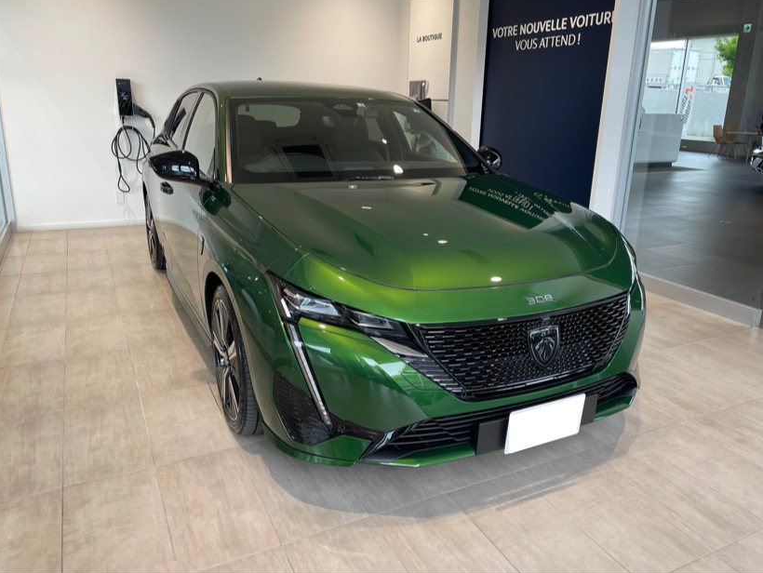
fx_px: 595
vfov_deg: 51.4
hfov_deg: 65.3
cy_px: 278
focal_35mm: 27
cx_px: 393
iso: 32
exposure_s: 1/149
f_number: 1.6
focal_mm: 4.2
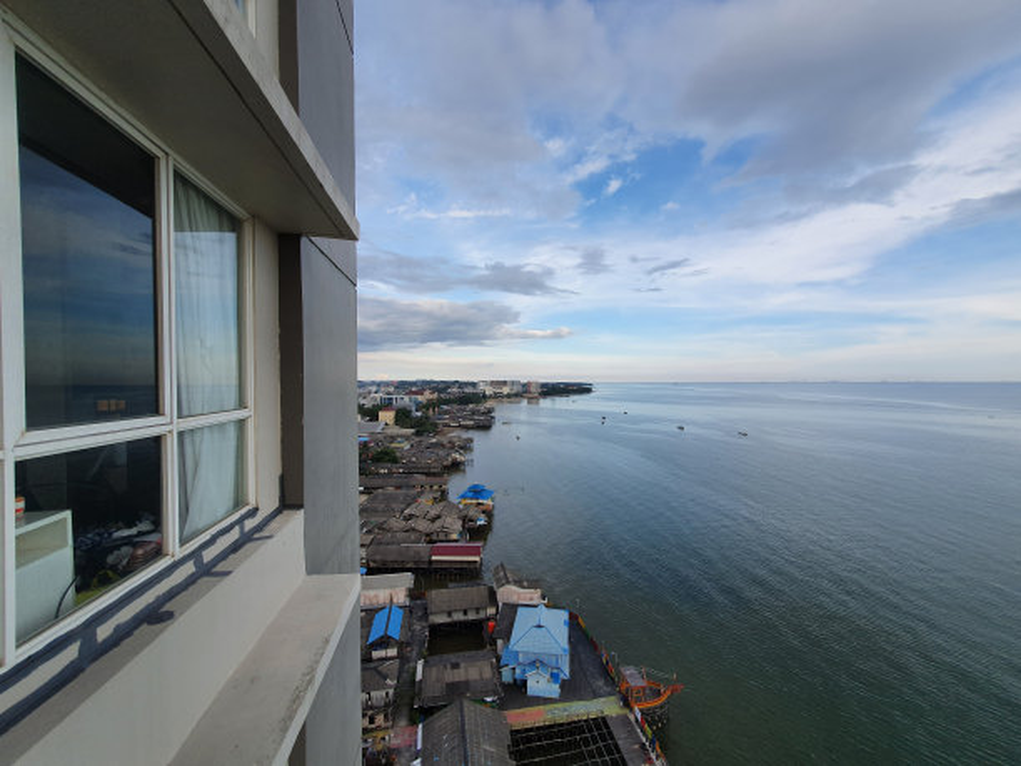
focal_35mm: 13
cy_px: 383
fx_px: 383
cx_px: 510
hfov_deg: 106.2
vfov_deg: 89.9
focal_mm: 1.8
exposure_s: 1/650
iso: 50
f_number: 2.2
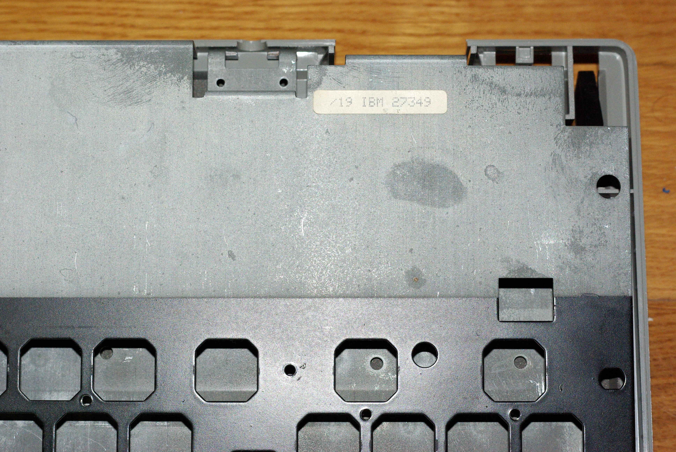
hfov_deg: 27.0
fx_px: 1410
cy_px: 226
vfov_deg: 18.2
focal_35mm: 75
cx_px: 338
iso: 800
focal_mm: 50
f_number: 8
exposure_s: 1/60
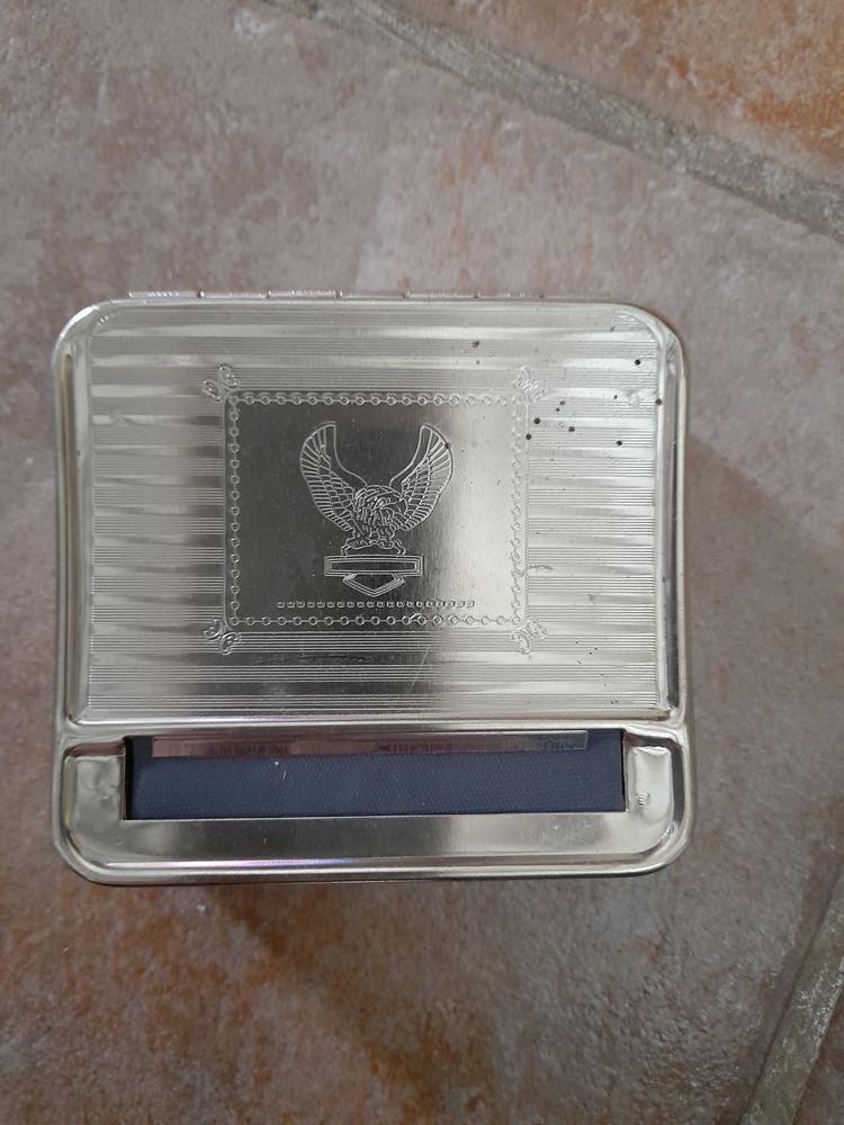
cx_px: 422
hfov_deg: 54.9
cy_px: 562
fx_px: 813
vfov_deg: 69.4
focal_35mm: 25
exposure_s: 1/10
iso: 640
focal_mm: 4.6
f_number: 2
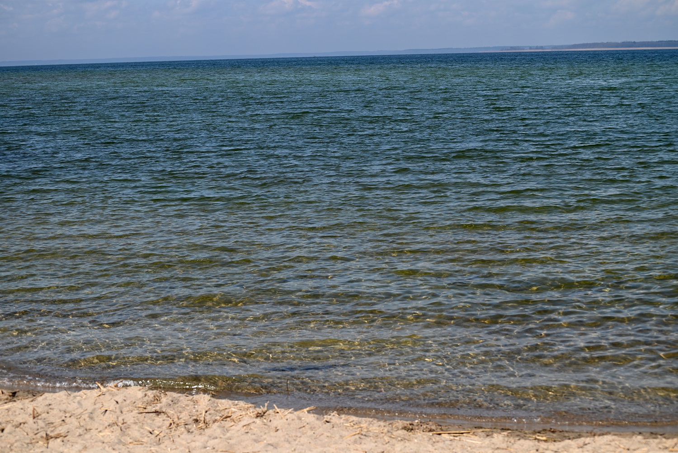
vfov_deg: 18.2
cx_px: 339
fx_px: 1413
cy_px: 226
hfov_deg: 27.0
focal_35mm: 75
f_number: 6.3
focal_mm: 75
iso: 100
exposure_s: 1/640
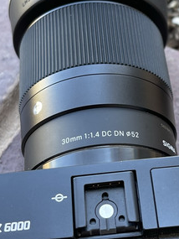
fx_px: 503
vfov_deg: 26.5
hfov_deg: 20.0
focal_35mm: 73
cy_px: 83
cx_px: 133
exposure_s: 1/121
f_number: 1.6
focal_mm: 5.1
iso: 80
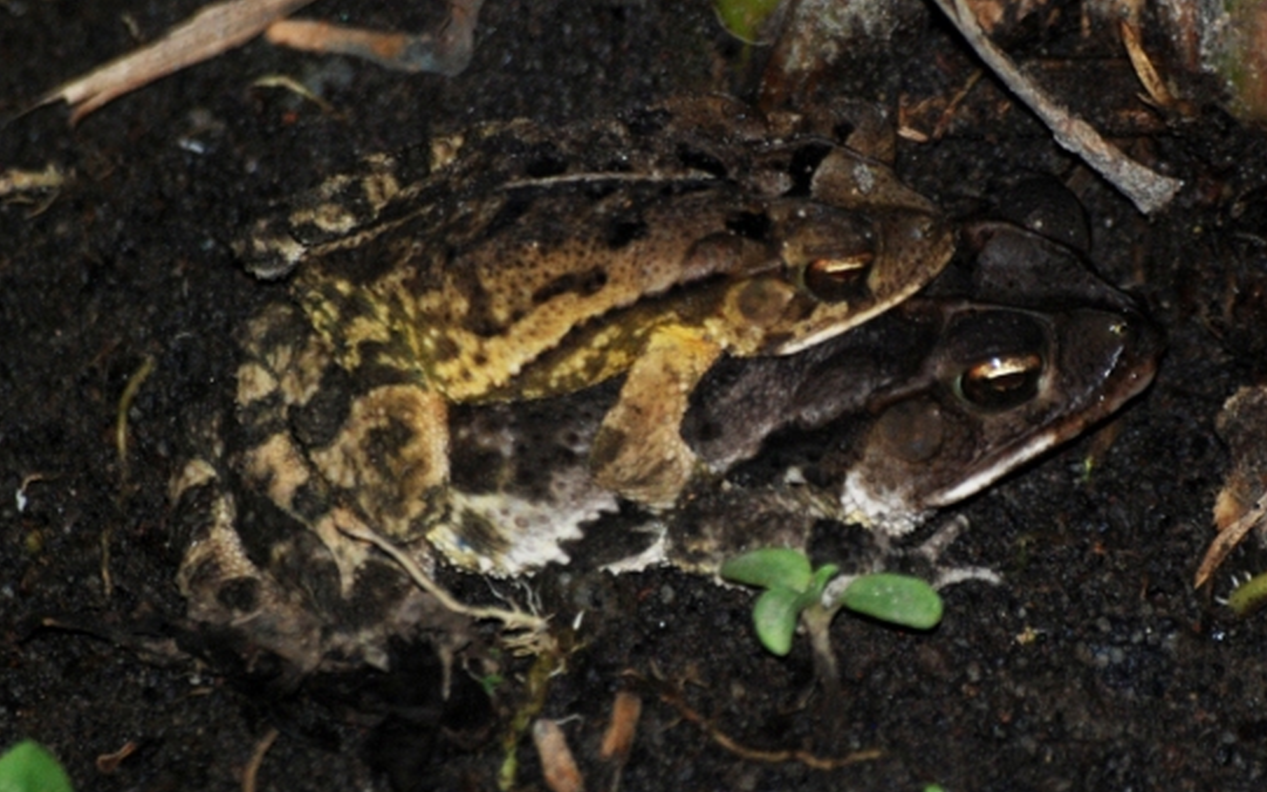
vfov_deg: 1.5
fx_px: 30003
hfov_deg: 2.4
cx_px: 810
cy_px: 374
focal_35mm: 869
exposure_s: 1/60
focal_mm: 300
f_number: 5.6
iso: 400
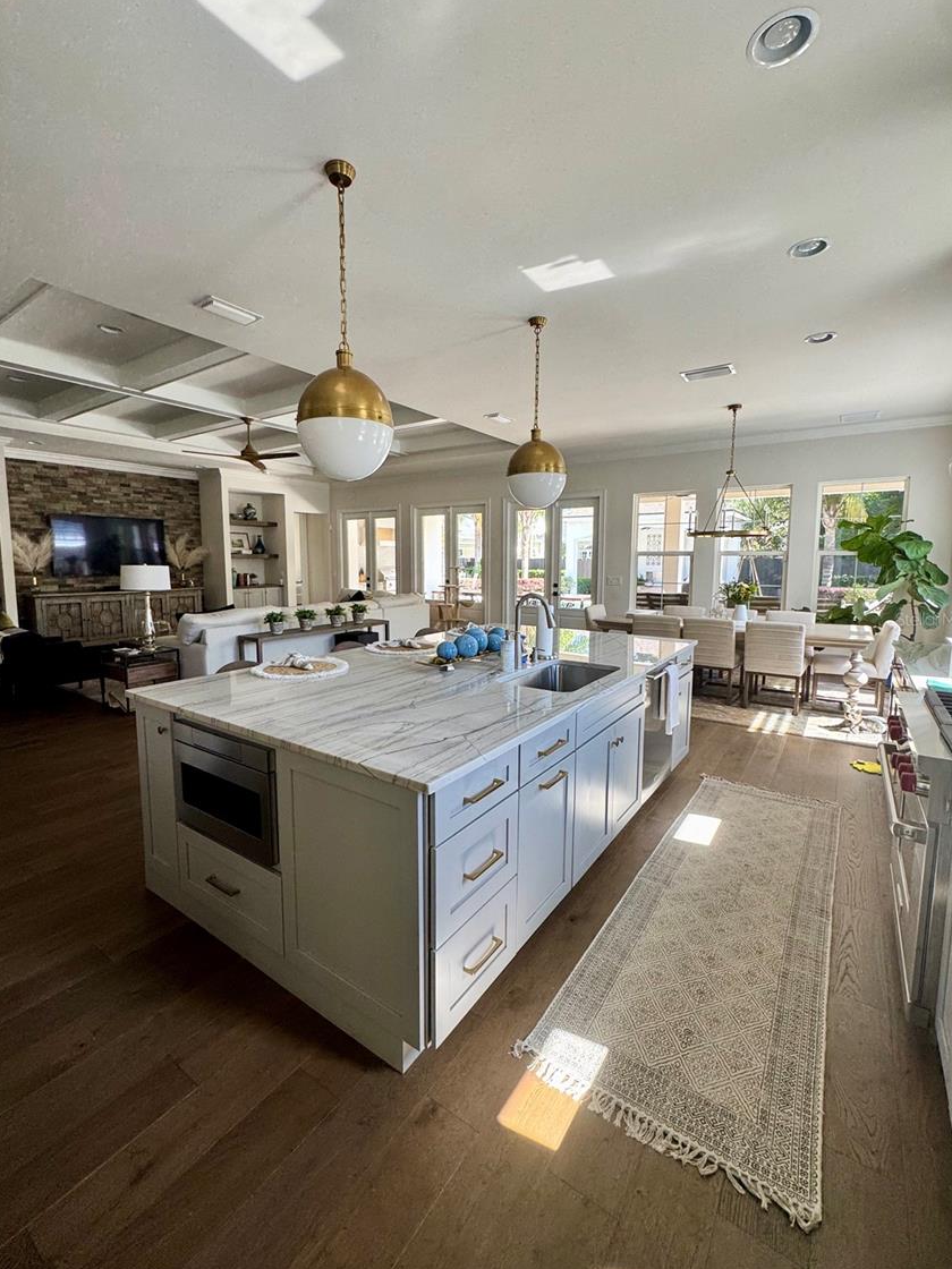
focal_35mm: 15
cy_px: 619
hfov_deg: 81.7
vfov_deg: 98.2
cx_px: 466
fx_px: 550
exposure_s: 1/99
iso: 80
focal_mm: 2.22
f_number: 2.2
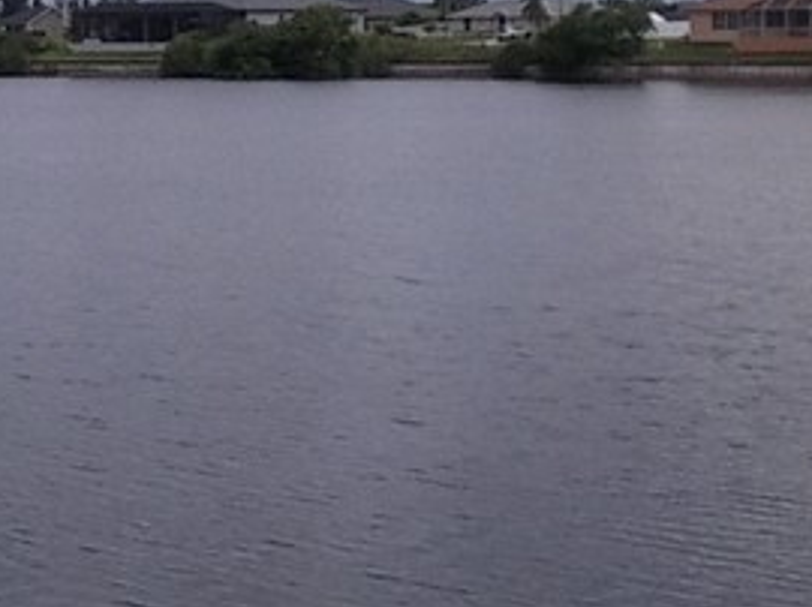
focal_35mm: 110
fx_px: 2578
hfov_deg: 17.1
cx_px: -162
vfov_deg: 13.3
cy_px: 84
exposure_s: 1/1600
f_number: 3.3
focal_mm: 4.1
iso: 80
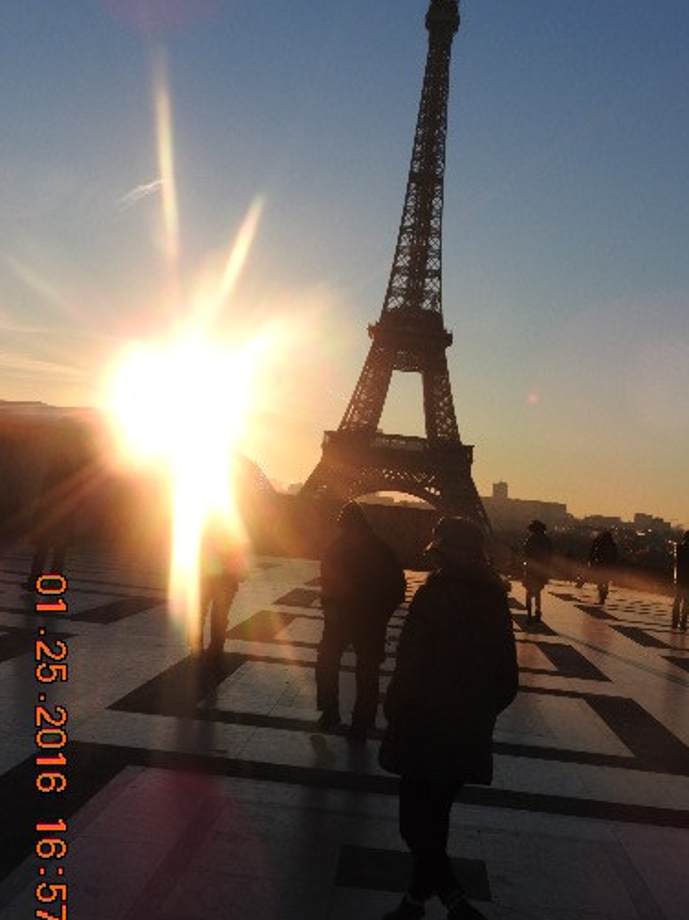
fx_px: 1355
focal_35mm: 51
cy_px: 390
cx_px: 399
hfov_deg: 28.5
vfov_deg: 37.4
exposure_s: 1/1600
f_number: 4.2
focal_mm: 7.2
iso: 100
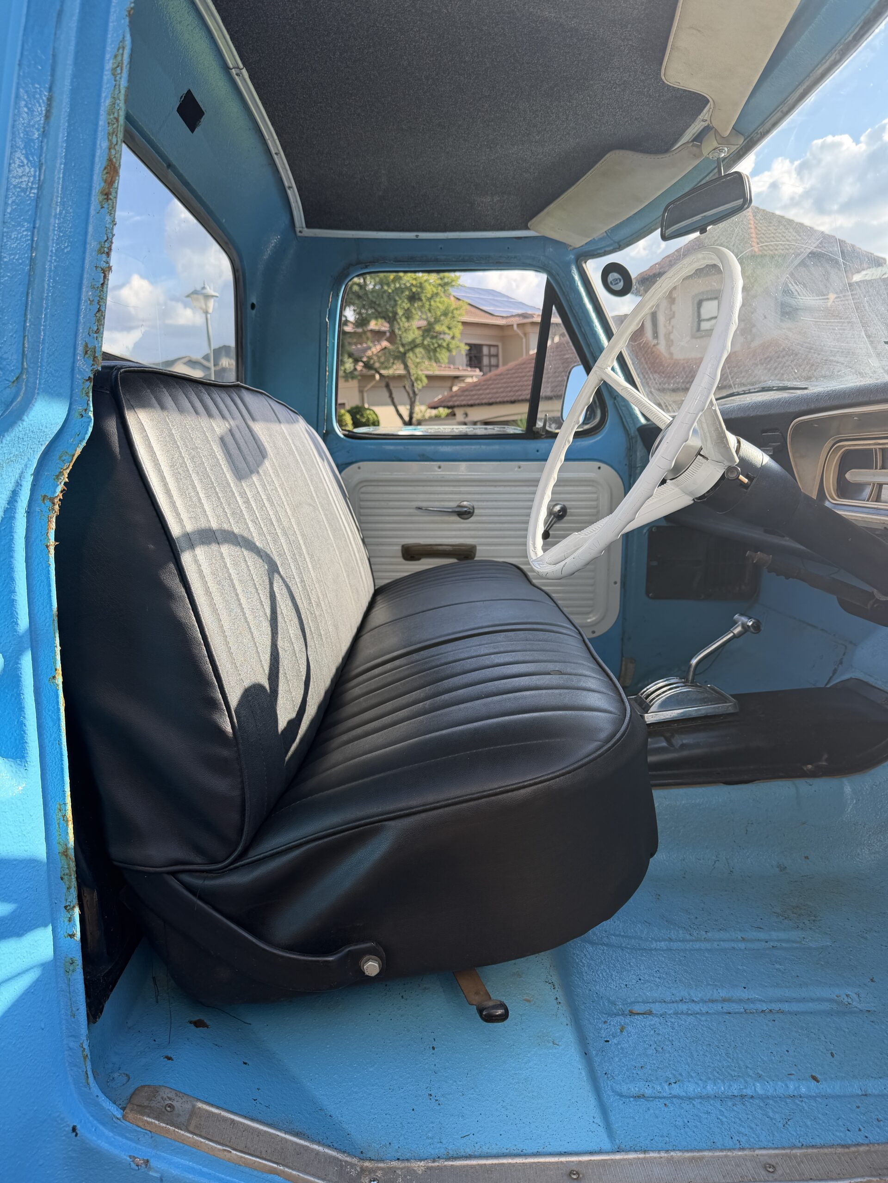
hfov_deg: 56.8
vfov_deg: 71.6
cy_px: 592
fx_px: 821
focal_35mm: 24
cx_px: 444
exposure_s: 1/840
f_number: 1.78
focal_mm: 6.76
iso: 80
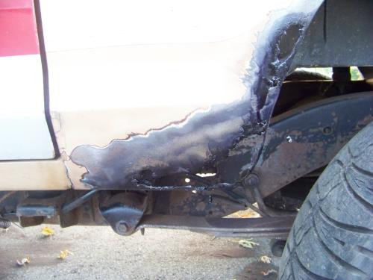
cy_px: 140
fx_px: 388
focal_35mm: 36
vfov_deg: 39.7
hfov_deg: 51.4
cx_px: 186
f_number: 2.8
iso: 400
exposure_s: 1/13
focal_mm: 5.85
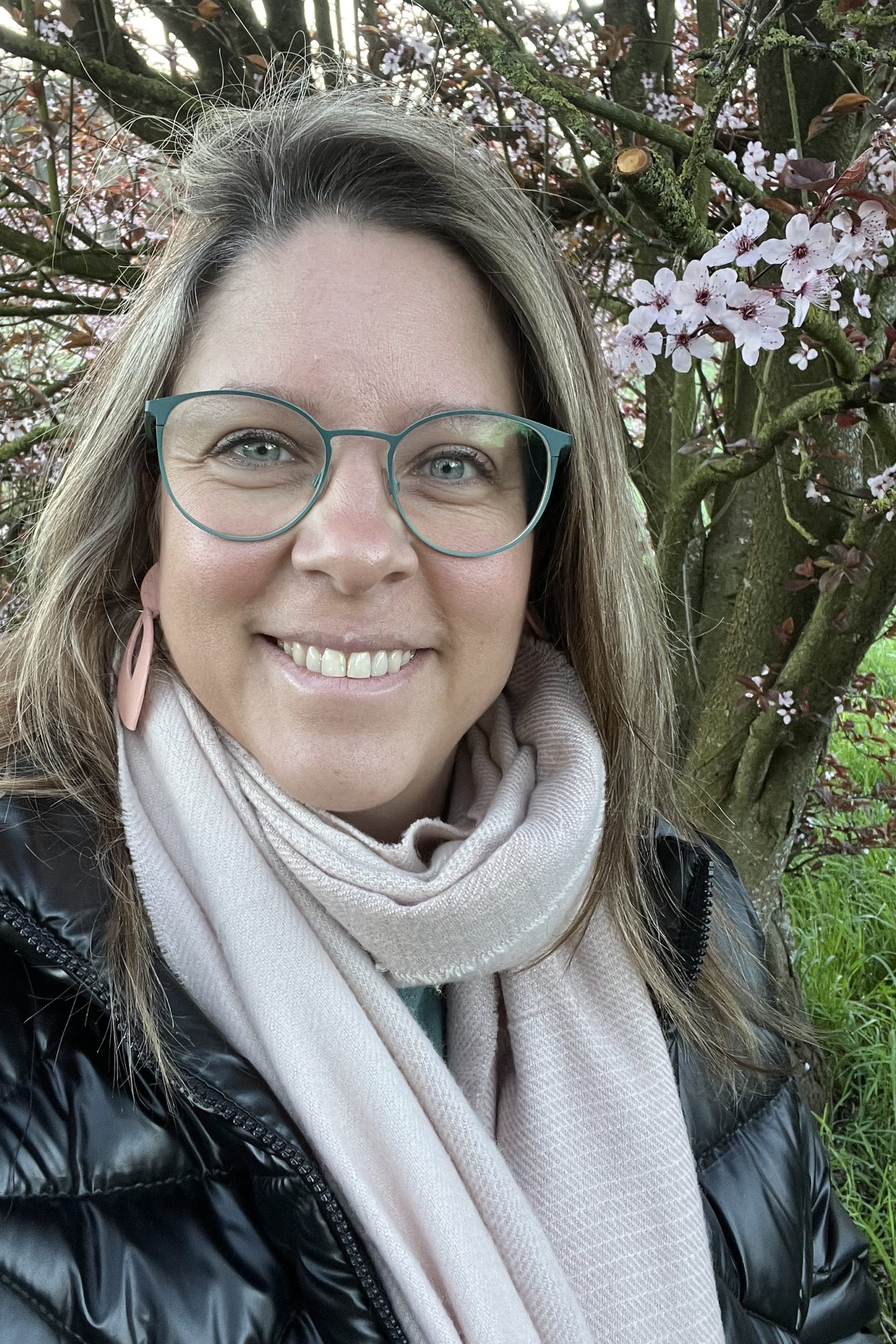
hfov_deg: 41.0
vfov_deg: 58.7
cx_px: 392
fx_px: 1195
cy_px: 661
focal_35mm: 32
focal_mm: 2.71
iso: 100
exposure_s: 1/75
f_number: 2.2
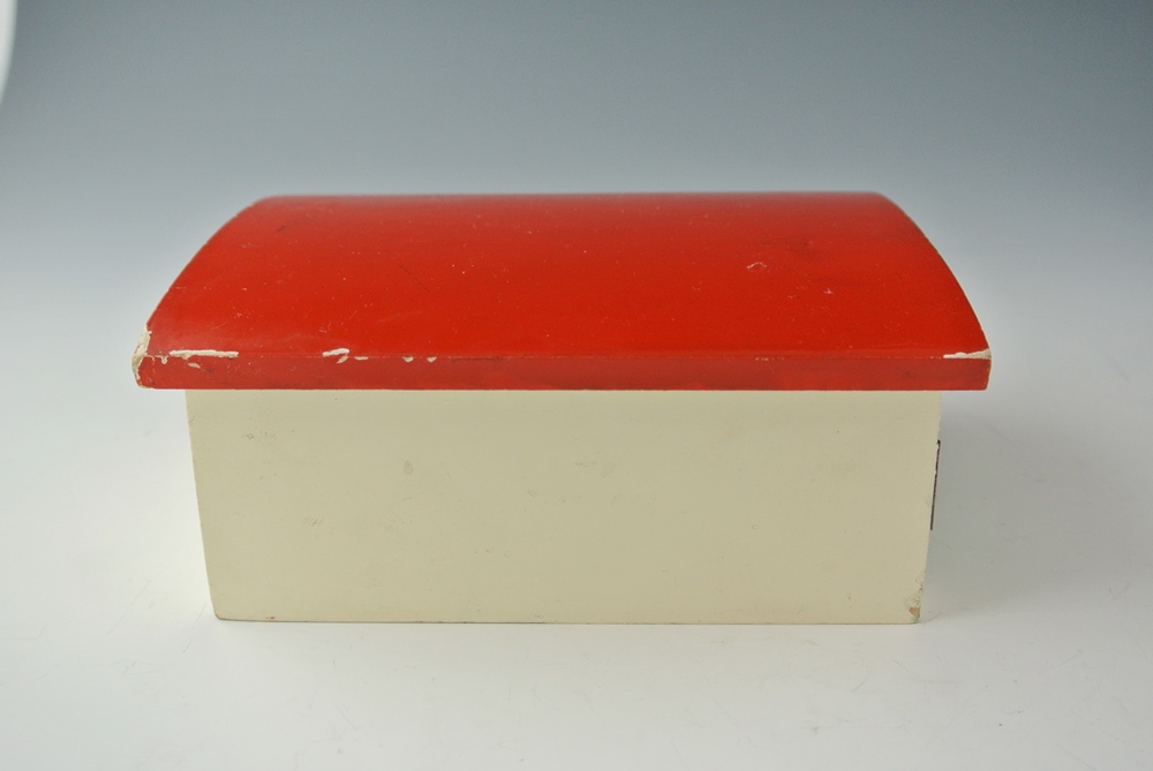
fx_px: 1347
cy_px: 386
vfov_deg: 32.0
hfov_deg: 46.4
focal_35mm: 42
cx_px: 576
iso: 280
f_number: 4.2
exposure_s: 1/125
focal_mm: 15.7
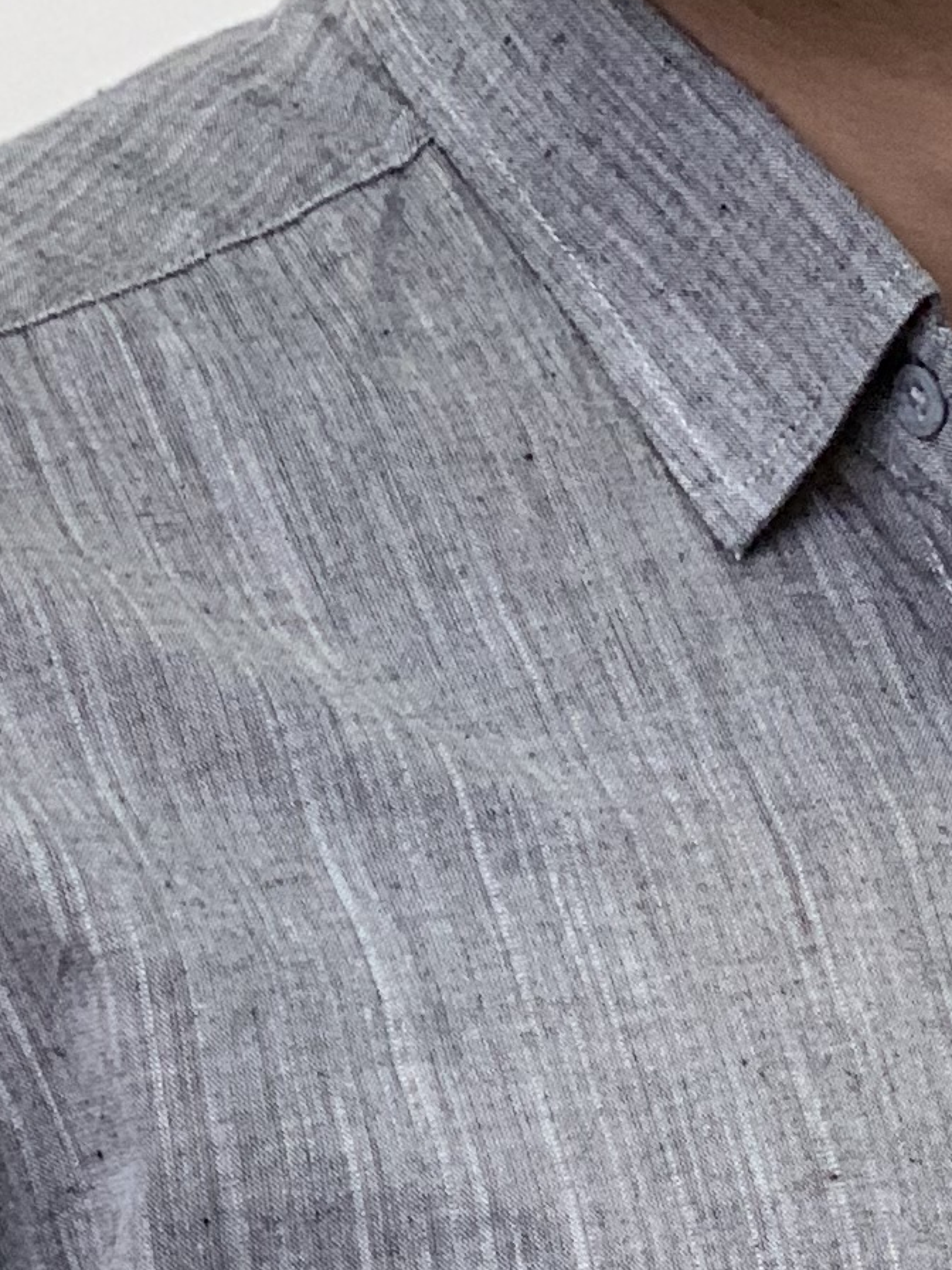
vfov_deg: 8.1
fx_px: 8581
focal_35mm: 234
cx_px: 816
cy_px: 2479
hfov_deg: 6.3
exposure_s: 1/122
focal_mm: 6
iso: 80
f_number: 2.4
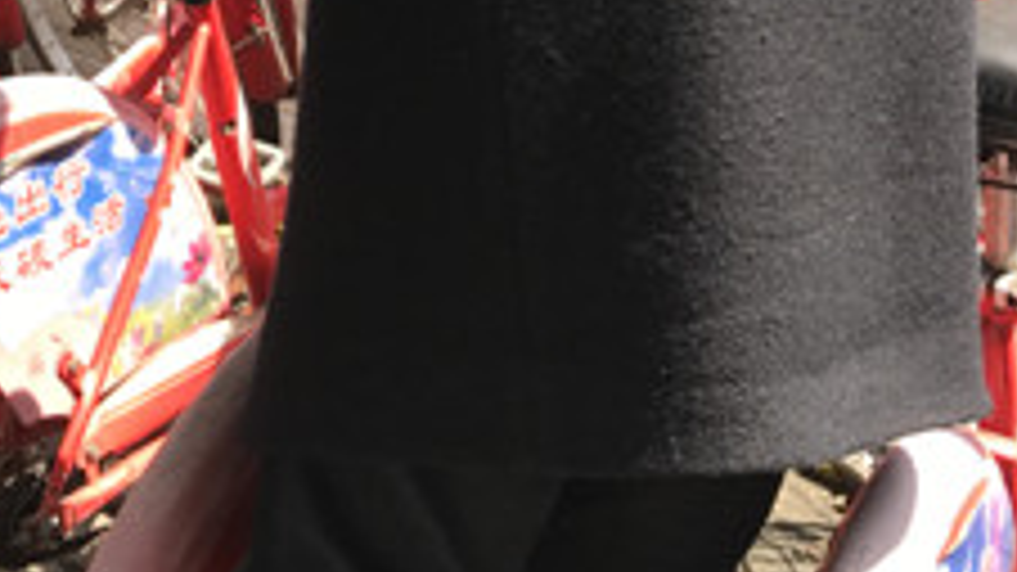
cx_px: 18
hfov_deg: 25.1
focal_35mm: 81
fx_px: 2184
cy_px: -279
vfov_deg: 14.0
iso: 20
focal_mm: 3.99
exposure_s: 1/517
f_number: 1.8
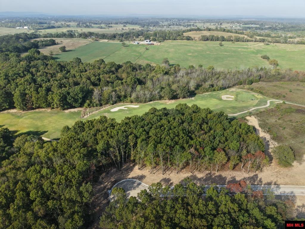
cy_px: 114
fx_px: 211
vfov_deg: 56.8
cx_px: 152
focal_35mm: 24
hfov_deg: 71.6
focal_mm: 8.67
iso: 200
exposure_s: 1/2500
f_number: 1.8
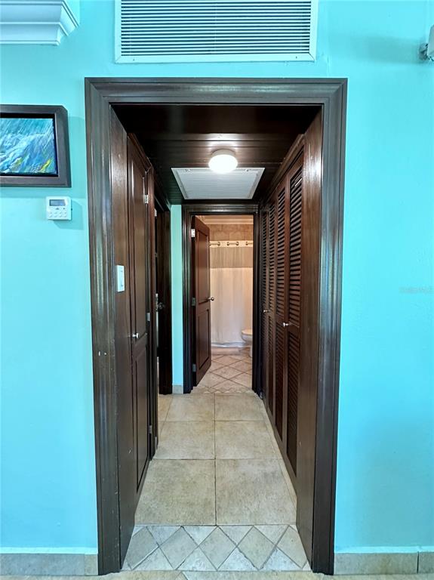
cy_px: 290
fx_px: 234
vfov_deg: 102.1
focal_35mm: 14
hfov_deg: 85.6
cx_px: 217
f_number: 2.2
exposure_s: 1/60
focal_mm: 2.22
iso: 800
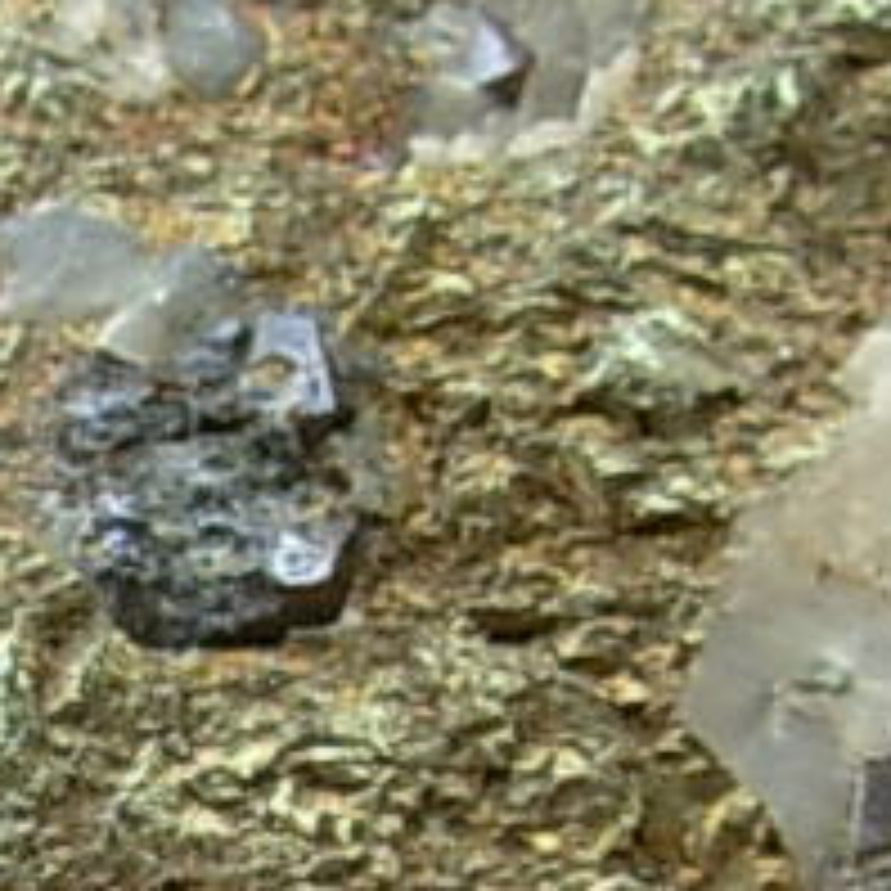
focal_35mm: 174
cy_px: 891
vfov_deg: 10.0
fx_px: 5067
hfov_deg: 10.0
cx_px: -18
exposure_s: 1/171
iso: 50
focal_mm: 6.3
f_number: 2.9
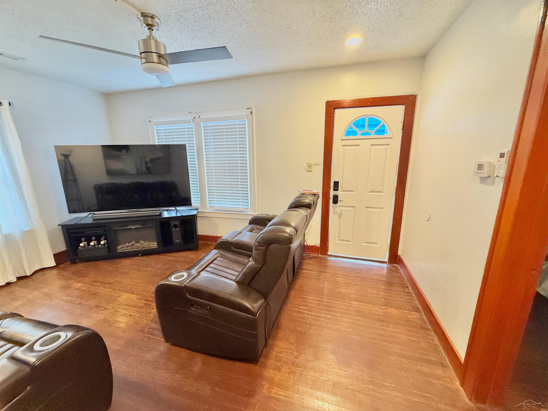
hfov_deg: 102.1
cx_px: 274
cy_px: 206
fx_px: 222
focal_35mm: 14
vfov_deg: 85.7
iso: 400
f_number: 2.2
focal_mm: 2.22
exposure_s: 1/60
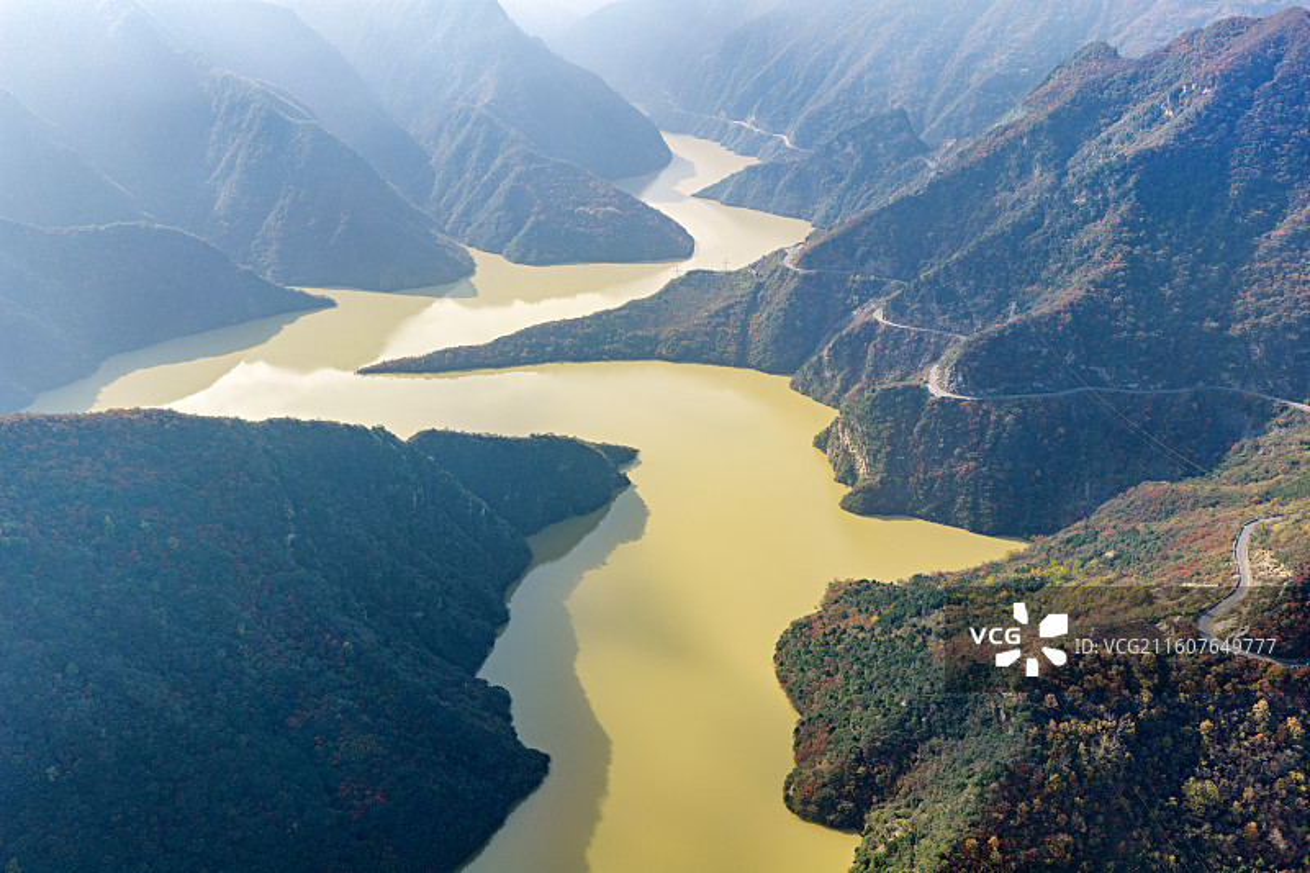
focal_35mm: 28
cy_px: 436
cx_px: 655
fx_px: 1019
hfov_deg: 65.5
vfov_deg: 46.4
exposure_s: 1/1250
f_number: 2.8
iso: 100
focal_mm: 14.45
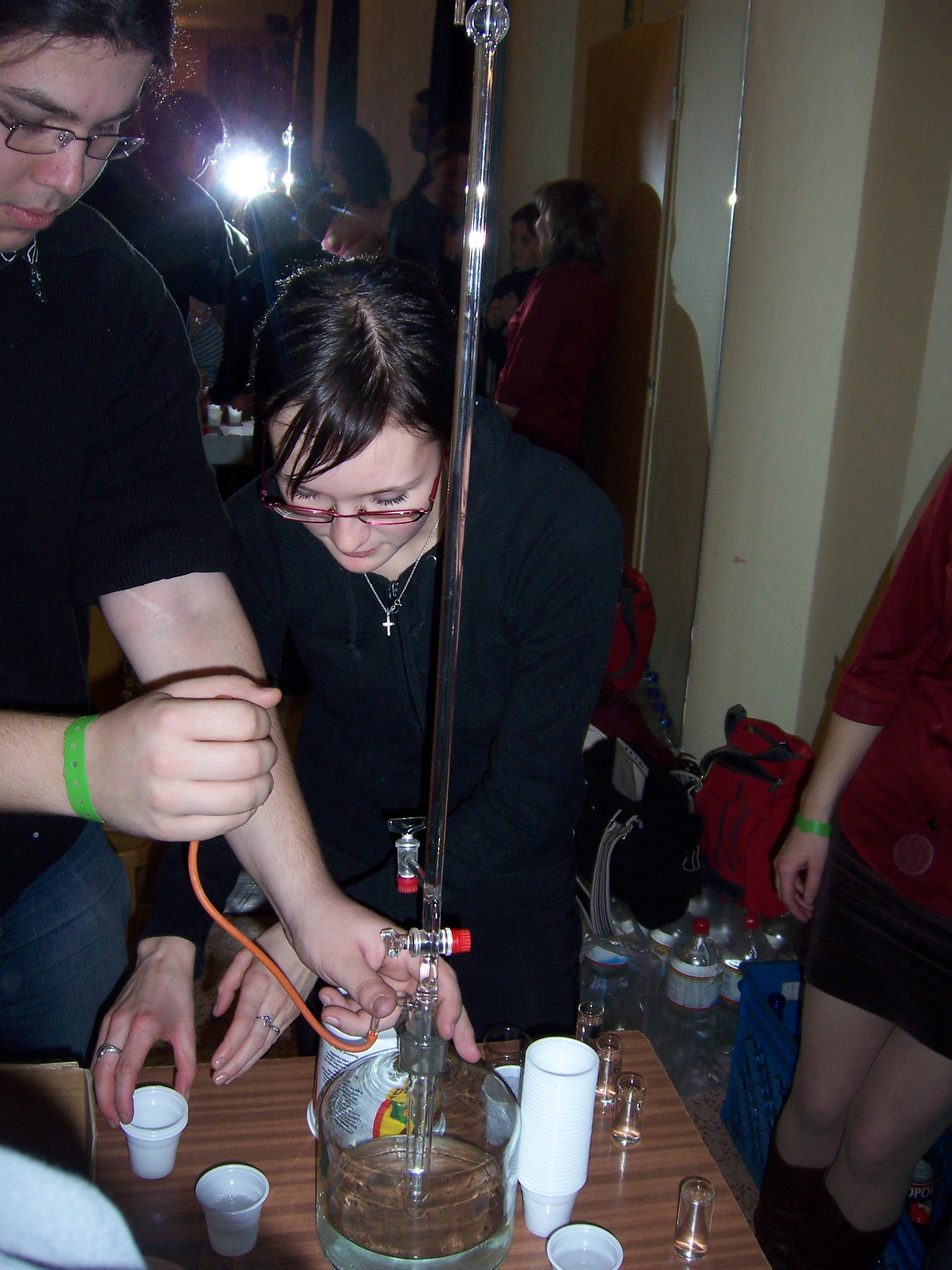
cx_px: 476
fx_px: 1320
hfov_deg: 39.7
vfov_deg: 51.4
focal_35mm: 36
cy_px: 635
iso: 125
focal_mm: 6.2
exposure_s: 1/60
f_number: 2.8
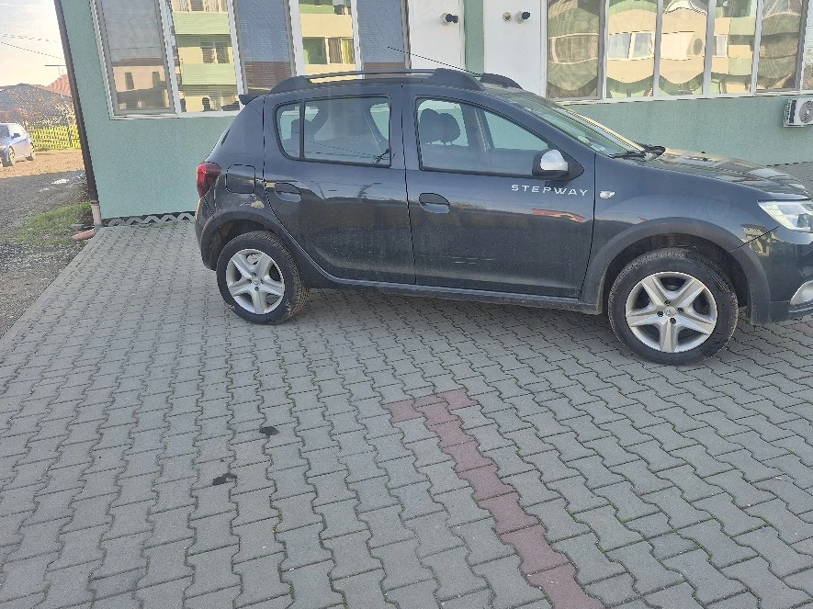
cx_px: 456
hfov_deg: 67.1
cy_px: 273
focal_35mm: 26
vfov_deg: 52.9
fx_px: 610
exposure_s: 1/476
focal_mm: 5.4
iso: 25
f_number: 1.8
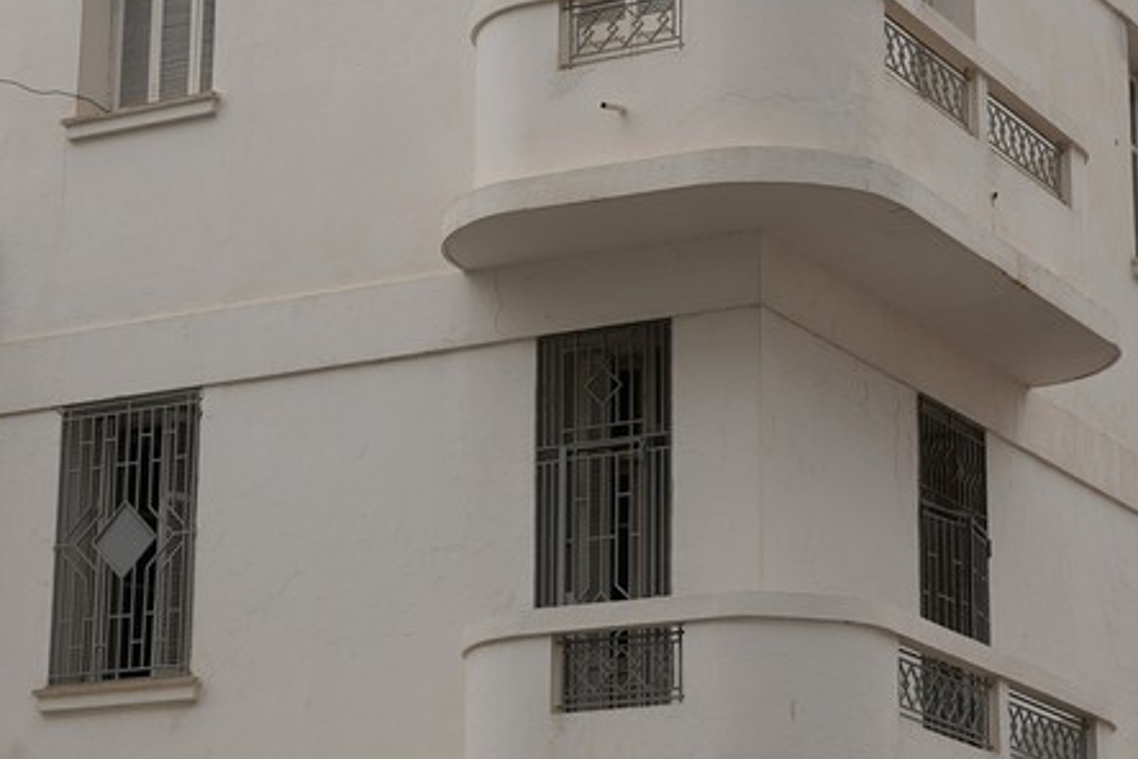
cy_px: 210
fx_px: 3414
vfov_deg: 12.7
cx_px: 356
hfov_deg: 18.9
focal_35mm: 108
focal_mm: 40
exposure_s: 1/320
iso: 100
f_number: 8
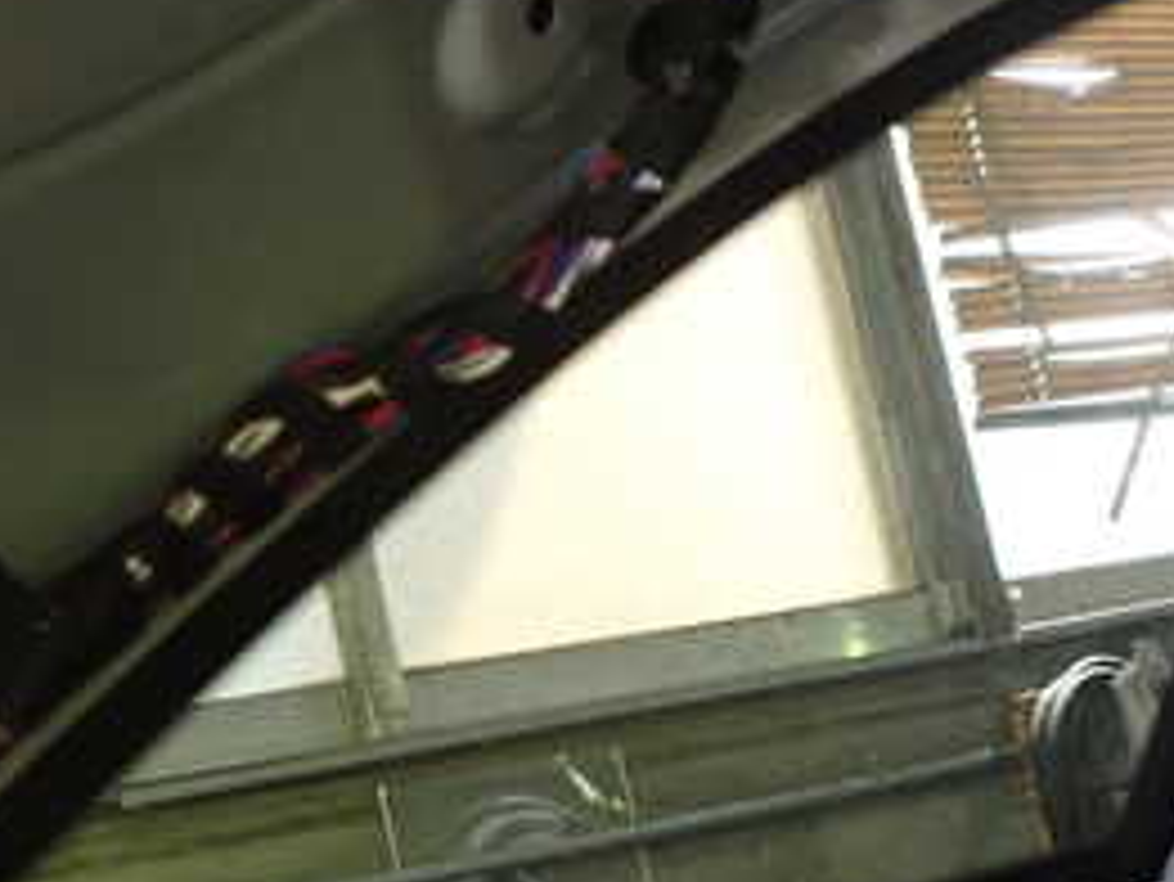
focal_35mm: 69
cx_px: 607
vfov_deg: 21.1
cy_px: 693
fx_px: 2341
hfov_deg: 28.1
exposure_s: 1/30
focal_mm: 5.4
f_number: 2.3
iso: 400
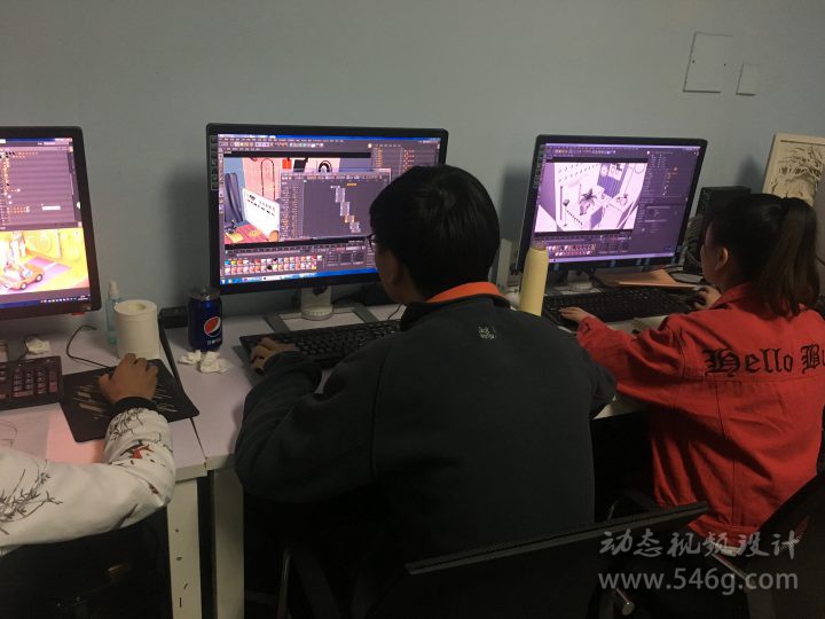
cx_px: 412
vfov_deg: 48.2
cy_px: 310
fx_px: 691
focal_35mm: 29
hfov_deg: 61.7
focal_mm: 4.15
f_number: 2.2
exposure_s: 1/33
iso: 160
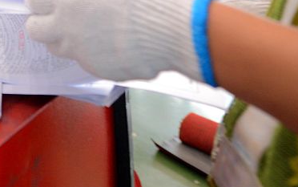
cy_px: -116
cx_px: -65
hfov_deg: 34.3
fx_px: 374
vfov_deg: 21.8
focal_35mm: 46
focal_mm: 14
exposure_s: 1/40
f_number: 3.2
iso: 1250
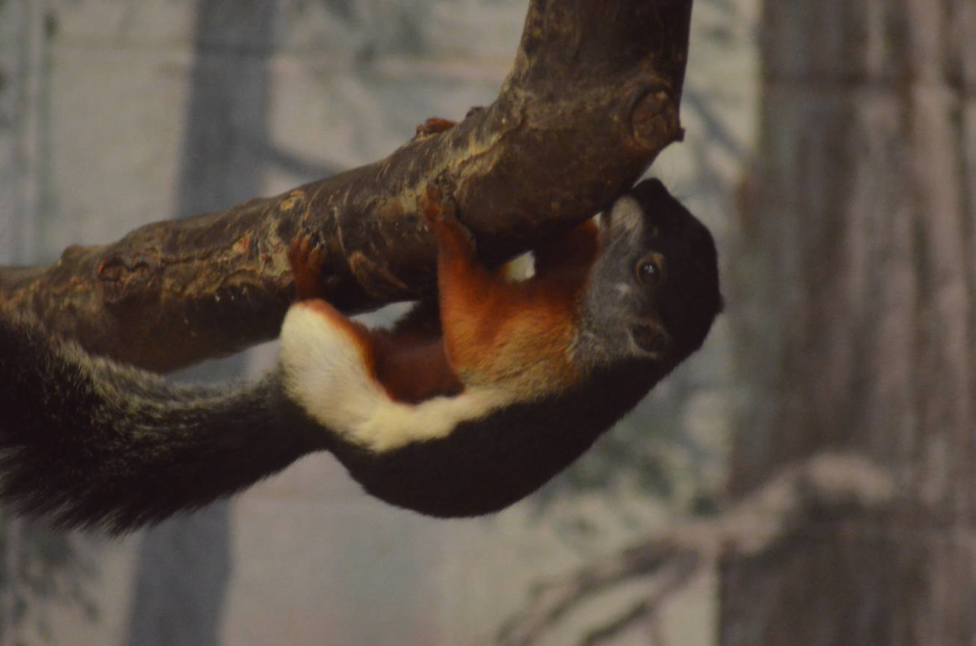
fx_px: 11796
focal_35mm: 436
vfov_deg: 3.1
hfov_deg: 4.7
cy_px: 355
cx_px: 453
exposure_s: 1/160
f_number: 5
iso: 3200
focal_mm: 240
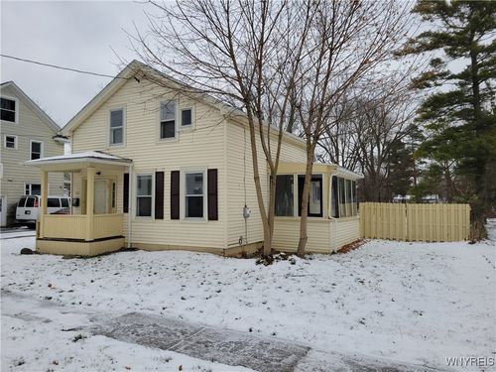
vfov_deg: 53.1
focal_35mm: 26
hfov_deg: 67.3
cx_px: 248
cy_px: 186
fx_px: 373
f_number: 1.8
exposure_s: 1/289
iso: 40
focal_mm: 5.4
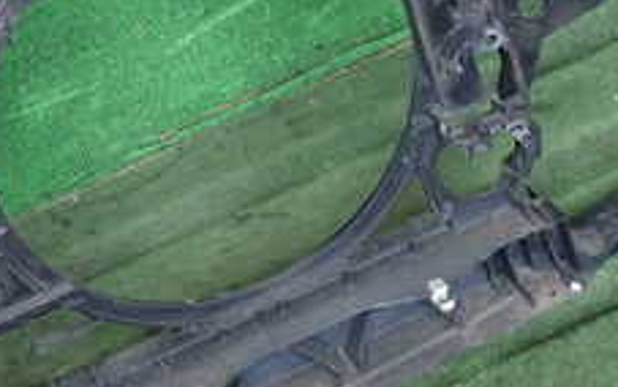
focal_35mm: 101
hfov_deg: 20.0
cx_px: 19
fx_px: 1702
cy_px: 84
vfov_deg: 12.9
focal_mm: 6.37
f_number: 2.5
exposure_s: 1/125
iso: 250
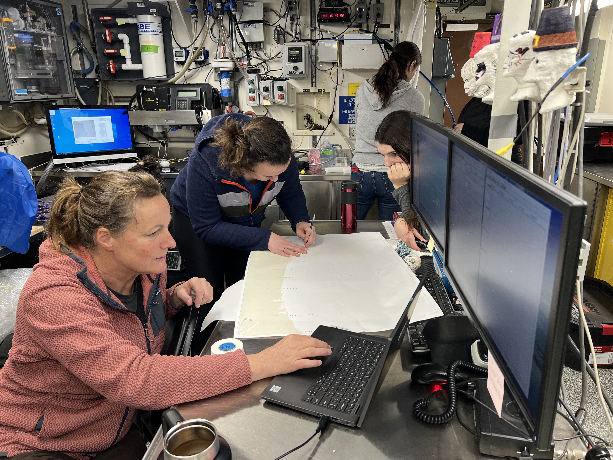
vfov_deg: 53.1
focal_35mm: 26
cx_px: 306
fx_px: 460
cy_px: 230
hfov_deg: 67.3
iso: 80
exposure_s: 1/60
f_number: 1.5
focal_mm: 5.7
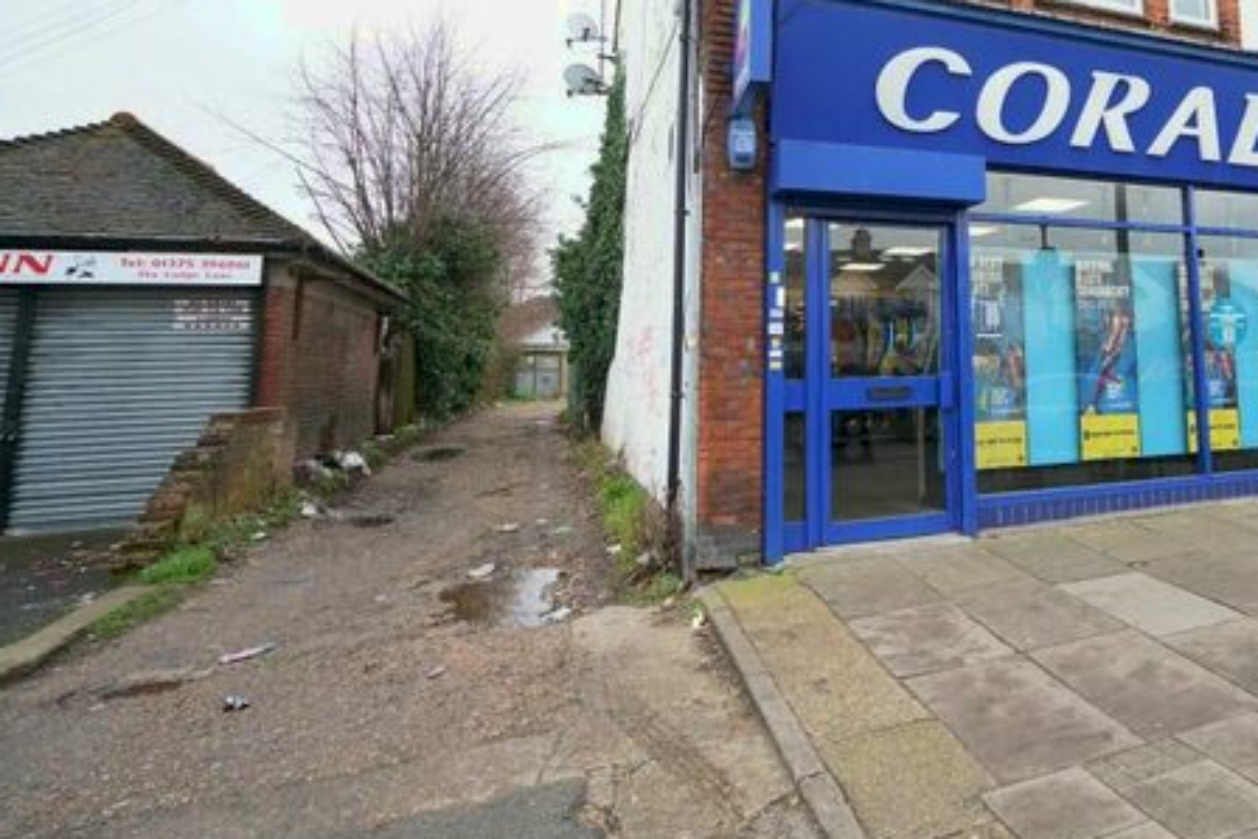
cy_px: 226
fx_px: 874
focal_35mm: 25
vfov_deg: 49.6
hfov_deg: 66.6
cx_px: 958
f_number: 4
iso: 400
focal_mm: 16
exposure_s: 1/200
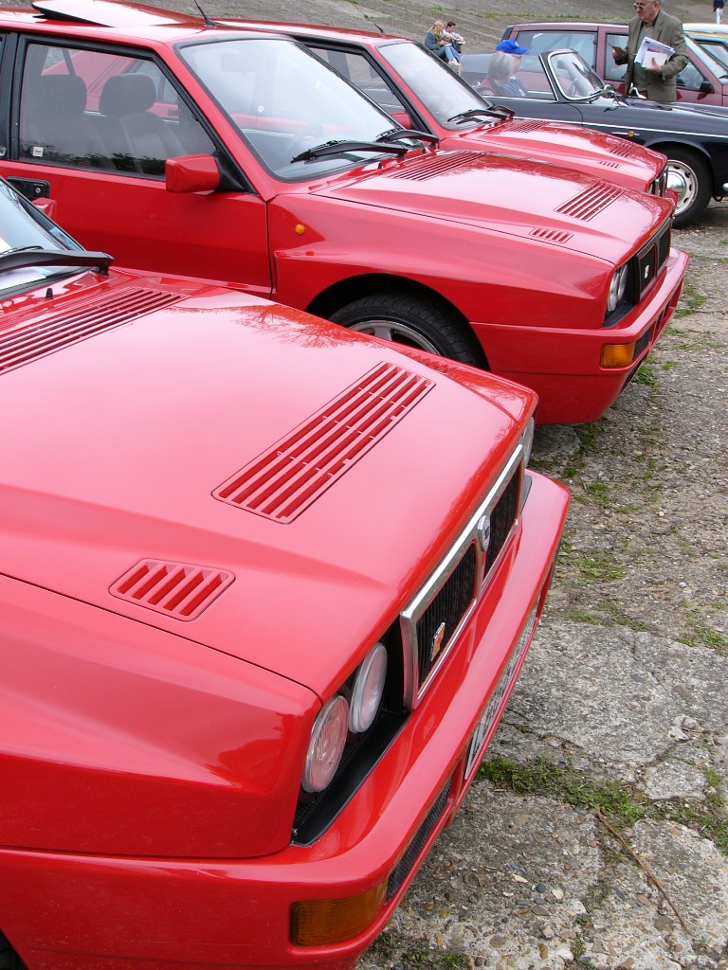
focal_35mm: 43
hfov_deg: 33.6
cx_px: 364
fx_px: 1206
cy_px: 485
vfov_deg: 43.9
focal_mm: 7.1
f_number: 4
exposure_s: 1/125
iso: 50
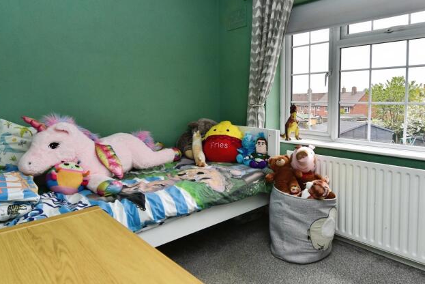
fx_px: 272
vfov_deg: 55.1
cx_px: 252
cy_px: 135
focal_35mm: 23
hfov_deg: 75.3
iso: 400
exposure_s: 1/250
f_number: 8
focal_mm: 14
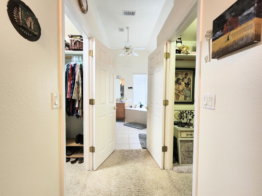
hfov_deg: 106.2
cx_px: 131
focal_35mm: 13
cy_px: 98
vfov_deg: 89.9
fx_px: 98
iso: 400
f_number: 2.2
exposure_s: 1/30
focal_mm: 2.2
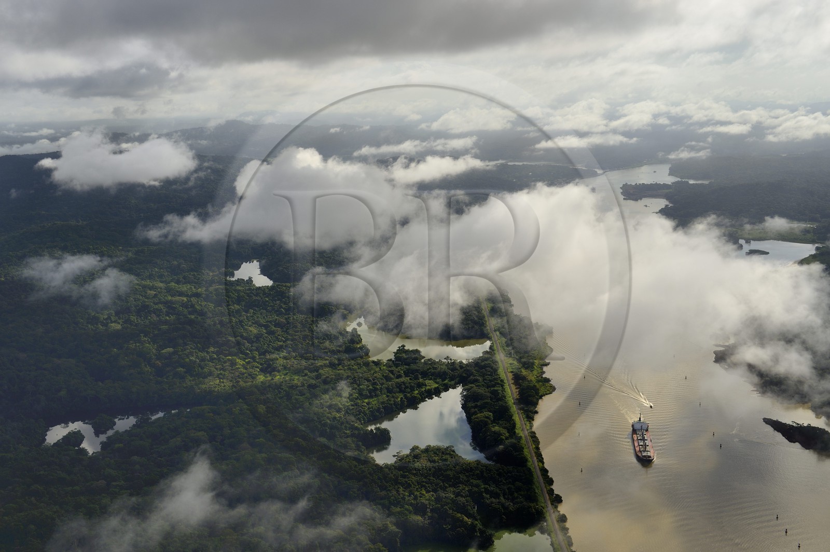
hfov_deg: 46.4
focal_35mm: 42
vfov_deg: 31.8
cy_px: 276
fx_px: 968
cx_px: 415
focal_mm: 42
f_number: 11
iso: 200
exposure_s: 1/640
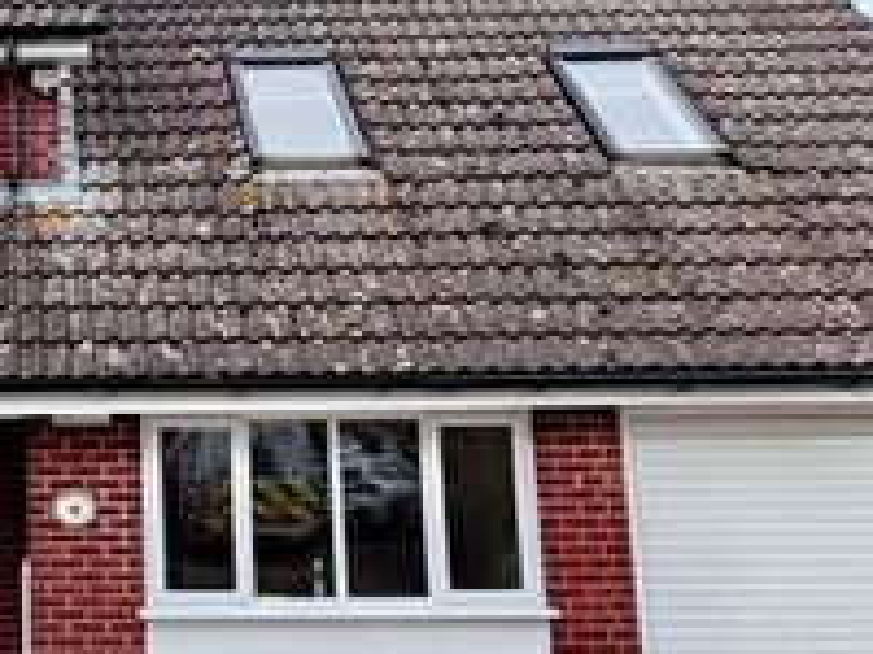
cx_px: -31
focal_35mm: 49
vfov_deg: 29.6
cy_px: 268
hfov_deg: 34.8
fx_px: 1236
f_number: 2.2
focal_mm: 2.22
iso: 40
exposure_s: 1/770
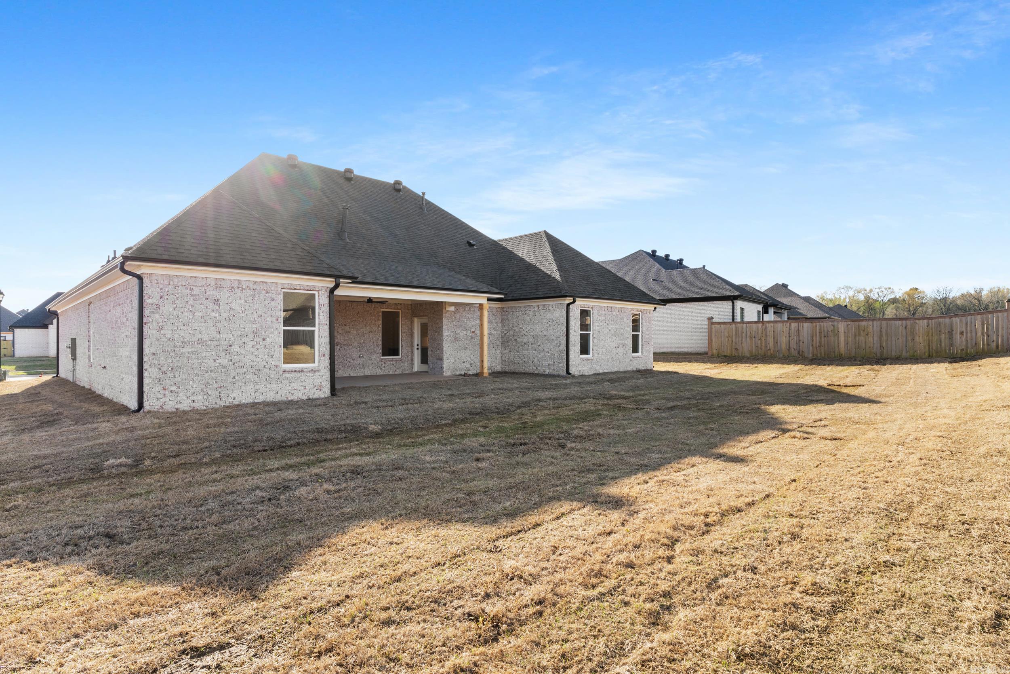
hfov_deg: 88.1
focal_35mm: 19
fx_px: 522
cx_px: 505
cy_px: 337
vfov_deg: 65.7
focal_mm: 12.4
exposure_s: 1/100
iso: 200
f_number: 9
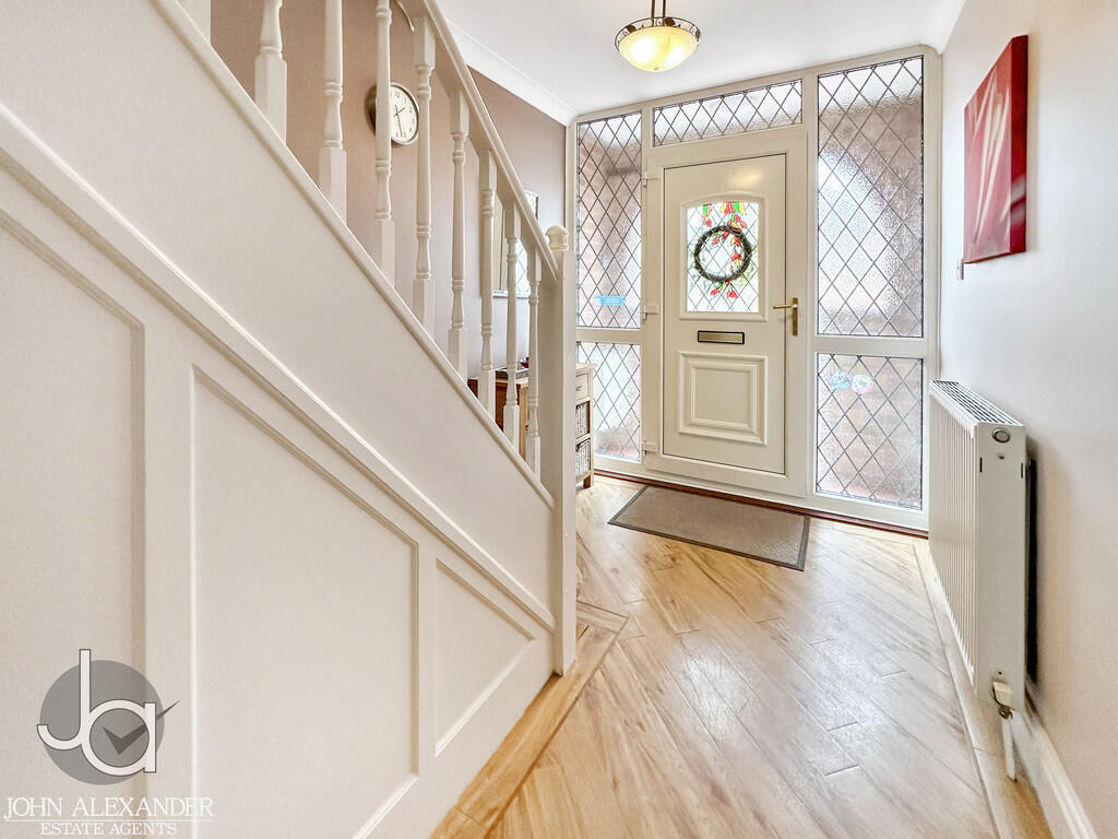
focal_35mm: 14
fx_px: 452
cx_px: 559
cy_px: 420
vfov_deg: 85.7
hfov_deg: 102.1
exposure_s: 1/100
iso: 160
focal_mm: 2.22
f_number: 2.2
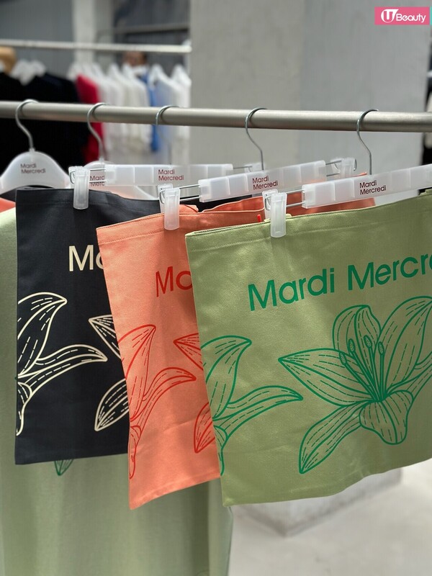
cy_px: 288
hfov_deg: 30.3
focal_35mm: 48
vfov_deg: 39.7
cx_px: 216
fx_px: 799
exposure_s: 1/215
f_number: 1.78
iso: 80
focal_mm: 6.86
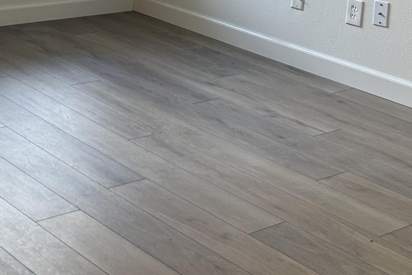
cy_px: -86
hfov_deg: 24.5
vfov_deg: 16.5
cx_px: -28
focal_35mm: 78
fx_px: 892
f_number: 1.5
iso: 64
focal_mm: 5.7
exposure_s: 1/138
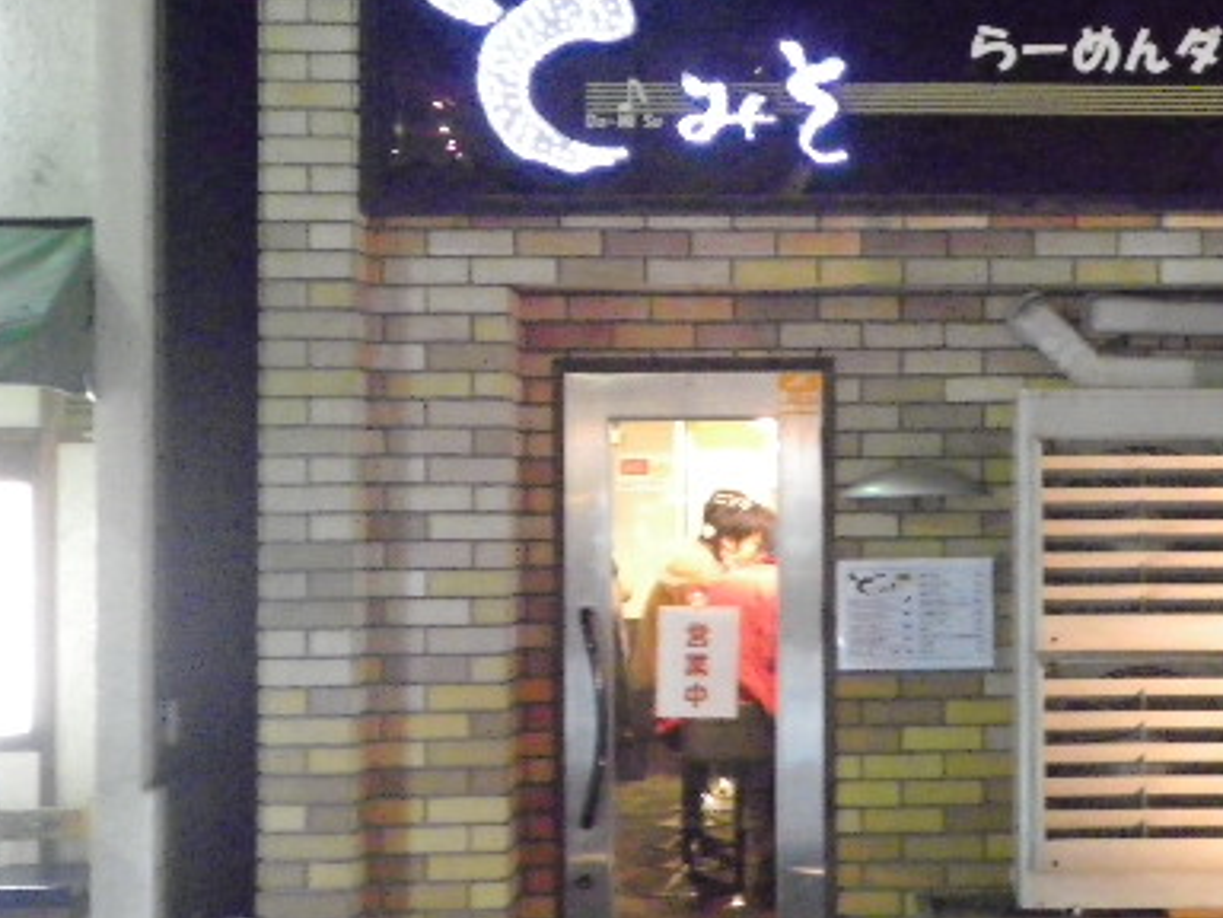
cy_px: 494
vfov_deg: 22.6
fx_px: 2296
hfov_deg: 29.1
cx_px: 997
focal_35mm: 65
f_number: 3
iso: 800
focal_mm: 6.9
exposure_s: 1/8
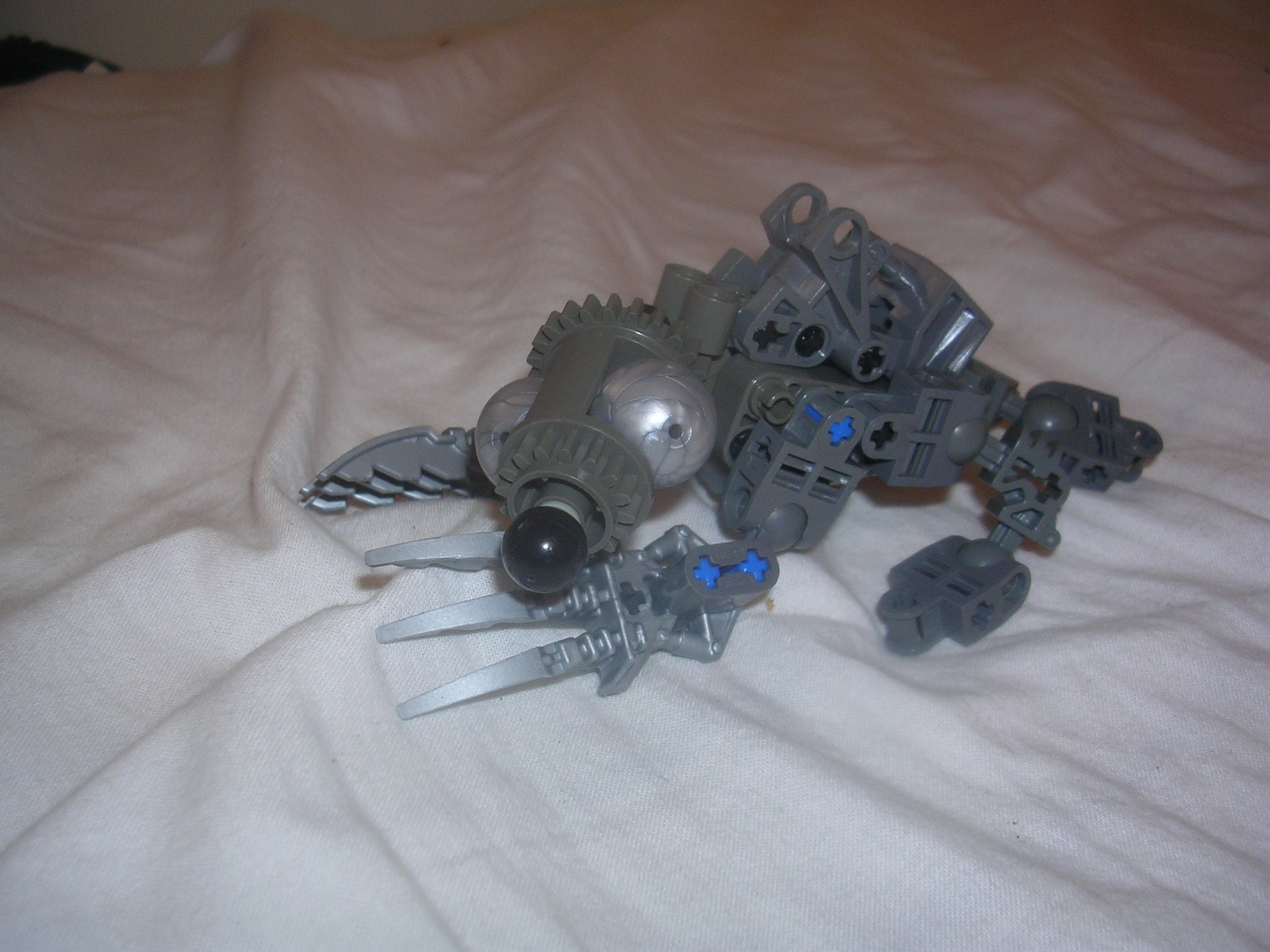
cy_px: 476
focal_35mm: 38
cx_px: 635
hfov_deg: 49.0
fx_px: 1394
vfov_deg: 37.7
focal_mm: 5.8
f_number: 2.8
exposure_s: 1/60.1
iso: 50
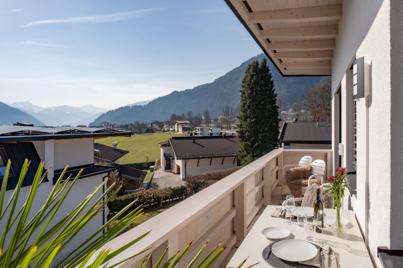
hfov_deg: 78.0
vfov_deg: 57.2
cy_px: 137
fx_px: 246
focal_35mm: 22
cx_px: 235
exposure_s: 1/1600
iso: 400
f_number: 3.8
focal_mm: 18
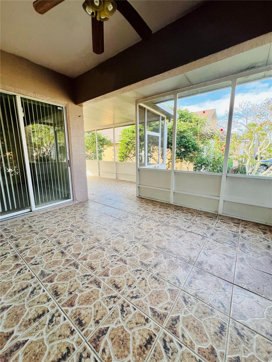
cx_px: 136
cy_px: 181
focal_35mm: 13
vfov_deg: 106.2
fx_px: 136
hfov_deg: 89.9
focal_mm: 1.57
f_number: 1.8
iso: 50
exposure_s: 1/99
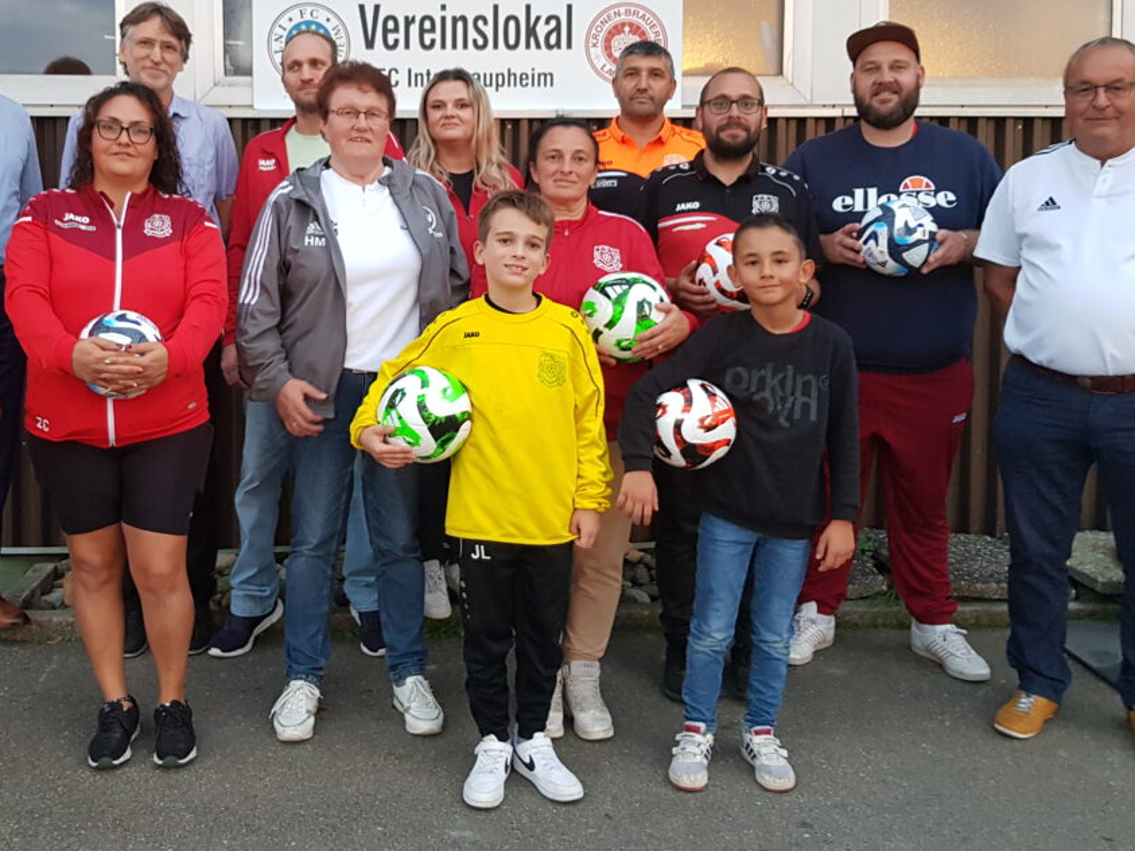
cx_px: 423
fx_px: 1213
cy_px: 357
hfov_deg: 49.6
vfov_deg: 38.6
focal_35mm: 37
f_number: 1.7
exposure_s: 1/60
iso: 200
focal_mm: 4.2
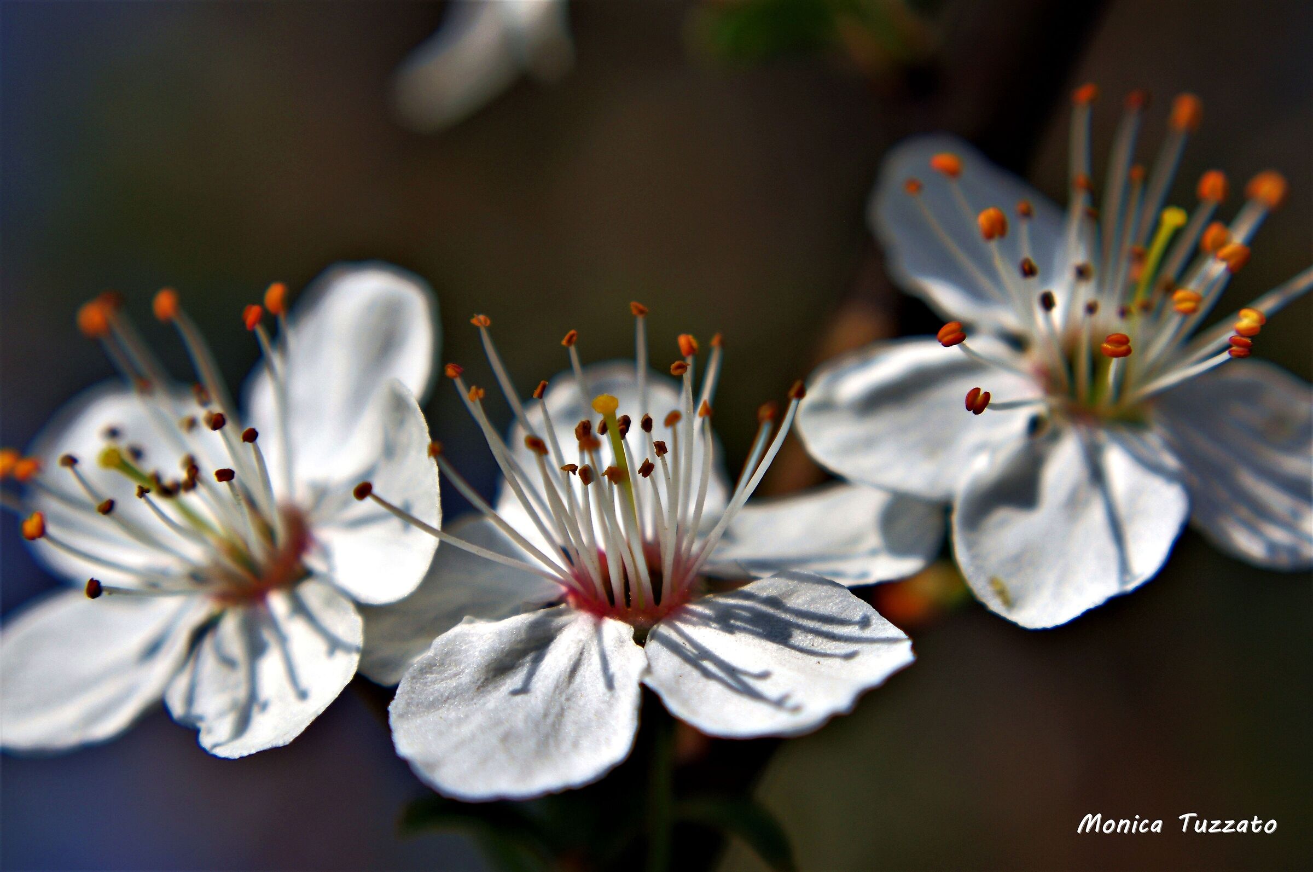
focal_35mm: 102
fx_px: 3716
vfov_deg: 13.4
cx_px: 656
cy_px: 436
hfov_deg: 20.0
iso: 100
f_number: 8
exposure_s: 1/750
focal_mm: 68
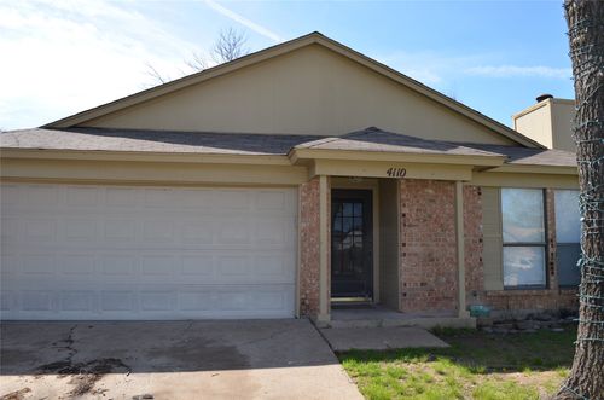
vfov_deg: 47.7
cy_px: 200
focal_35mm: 27
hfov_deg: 67.5
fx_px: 452
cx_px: 302
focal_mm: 18
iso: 100
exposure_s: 1/200
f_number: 7.1
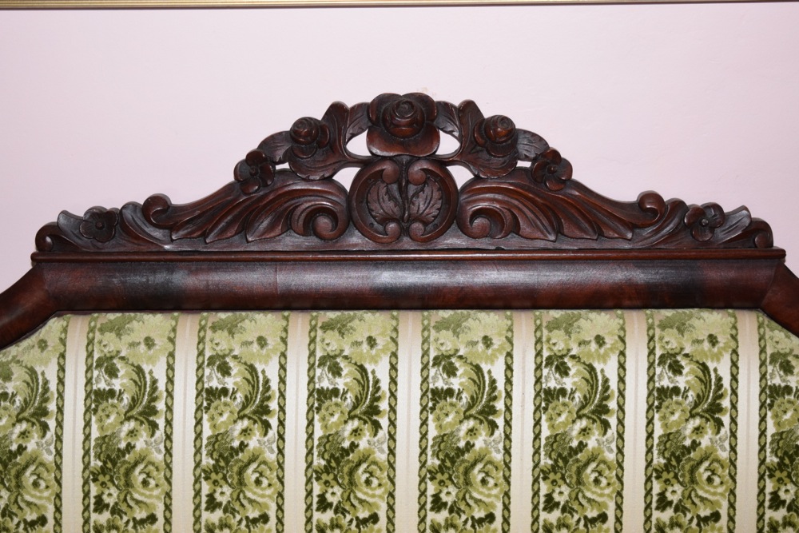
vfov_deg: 20.2
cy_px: 266
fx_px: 1498
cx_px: 400
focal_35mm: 68
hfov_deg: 29.9
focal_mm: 45
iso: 1250
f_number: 5
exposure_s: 1/60
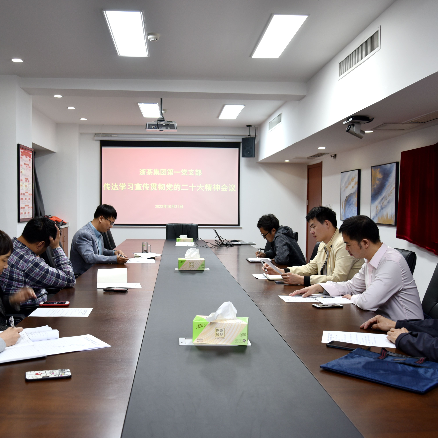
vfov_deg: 46.0
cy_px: 219
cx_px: 191
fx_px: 515
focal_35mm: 36
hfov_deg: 45.9
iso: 320
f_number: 5
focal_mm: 28
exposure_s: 1/25
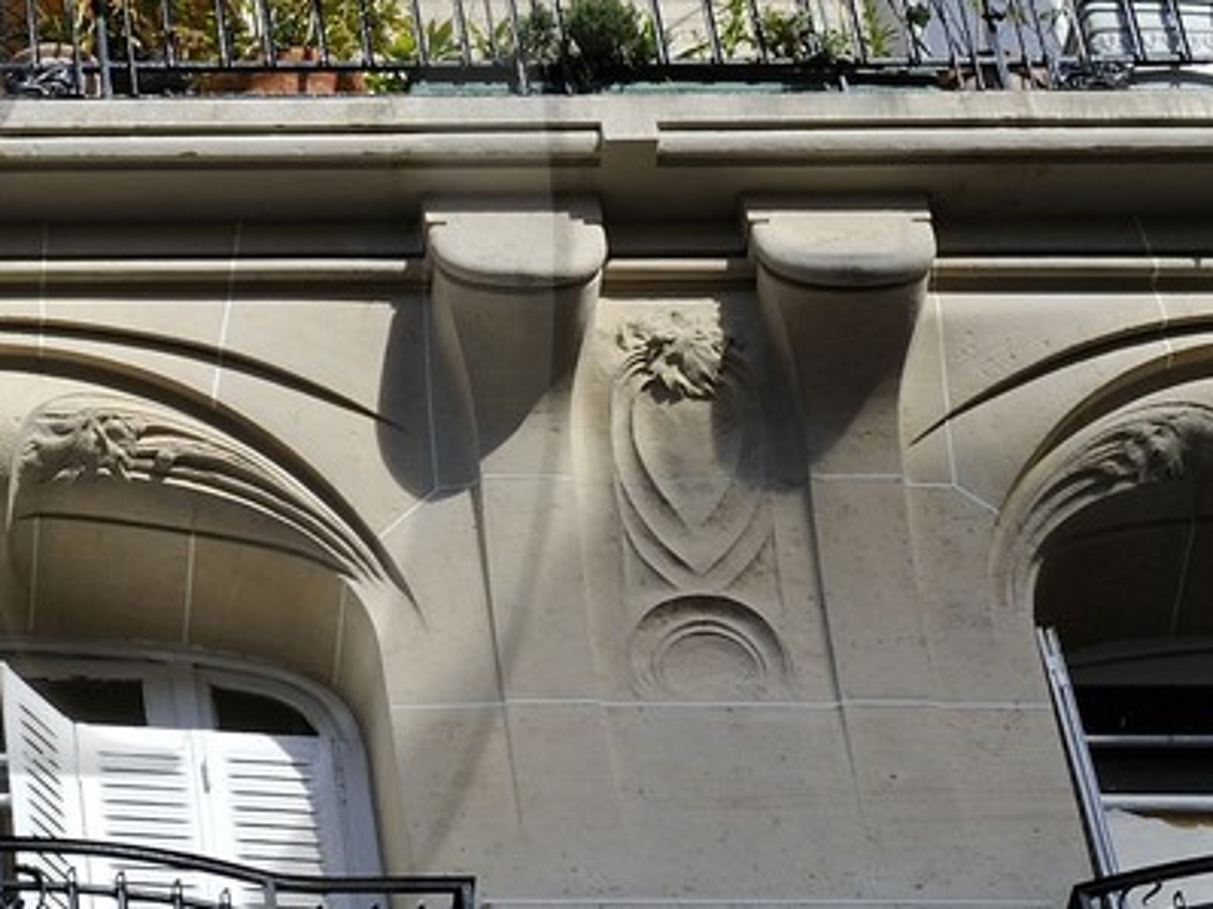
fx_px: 7427
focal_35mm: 212
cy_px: 280
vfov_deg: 7.0
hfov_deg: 9.1
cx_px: -702
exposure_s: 1/160
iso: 200
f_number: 13
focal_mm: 55
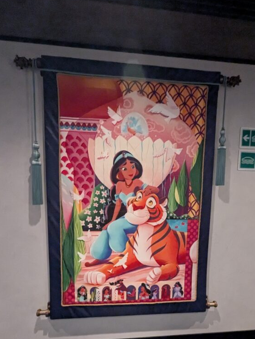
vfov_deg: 86.4
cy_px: 206
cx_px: 146
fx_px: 176
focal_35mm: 18
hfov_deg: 71.3
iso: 2946
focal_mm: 1.95
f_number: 2.2
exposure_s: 1/24
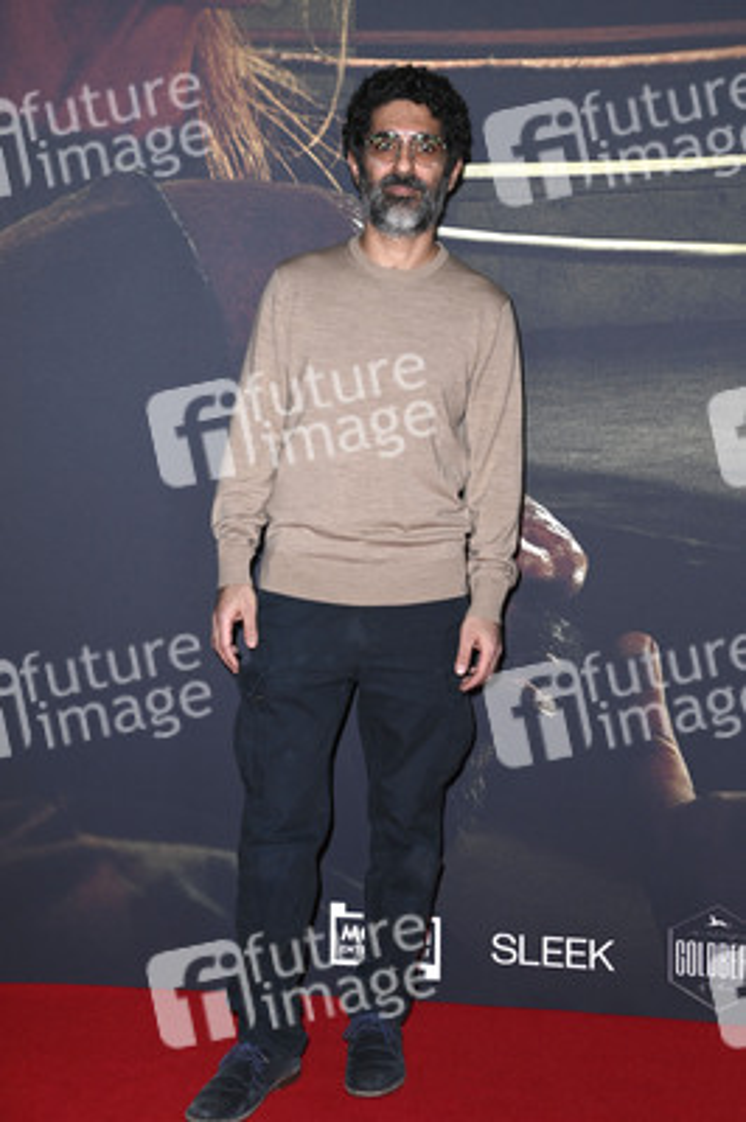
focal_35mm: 62
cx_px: 373
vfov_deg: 32.4
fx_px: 1930
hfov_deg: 21.9
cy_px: 561
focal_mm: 62
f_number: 5.6
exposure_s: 1/200
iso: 500
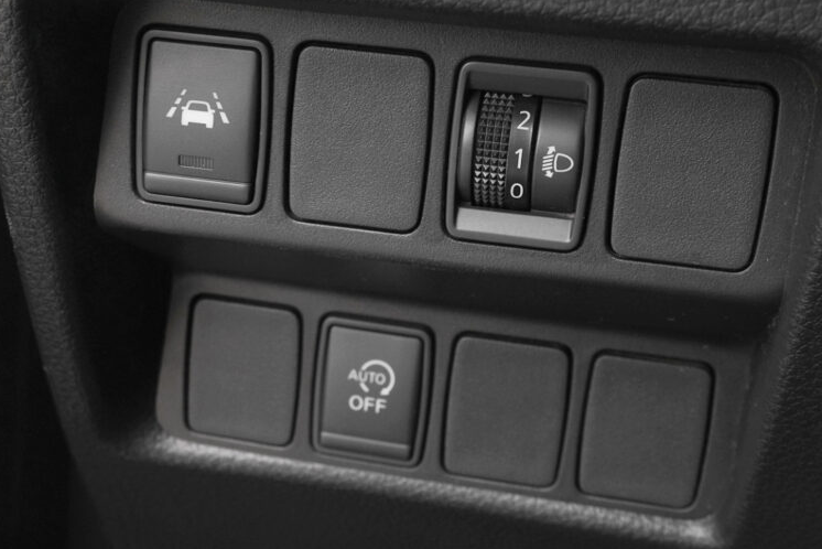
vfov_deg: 19.5
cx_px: 277
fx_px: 1599
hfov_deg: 28.7
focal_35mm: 70
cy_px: 294
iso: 2000
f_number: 9
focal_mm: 34.3
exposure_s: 1/180
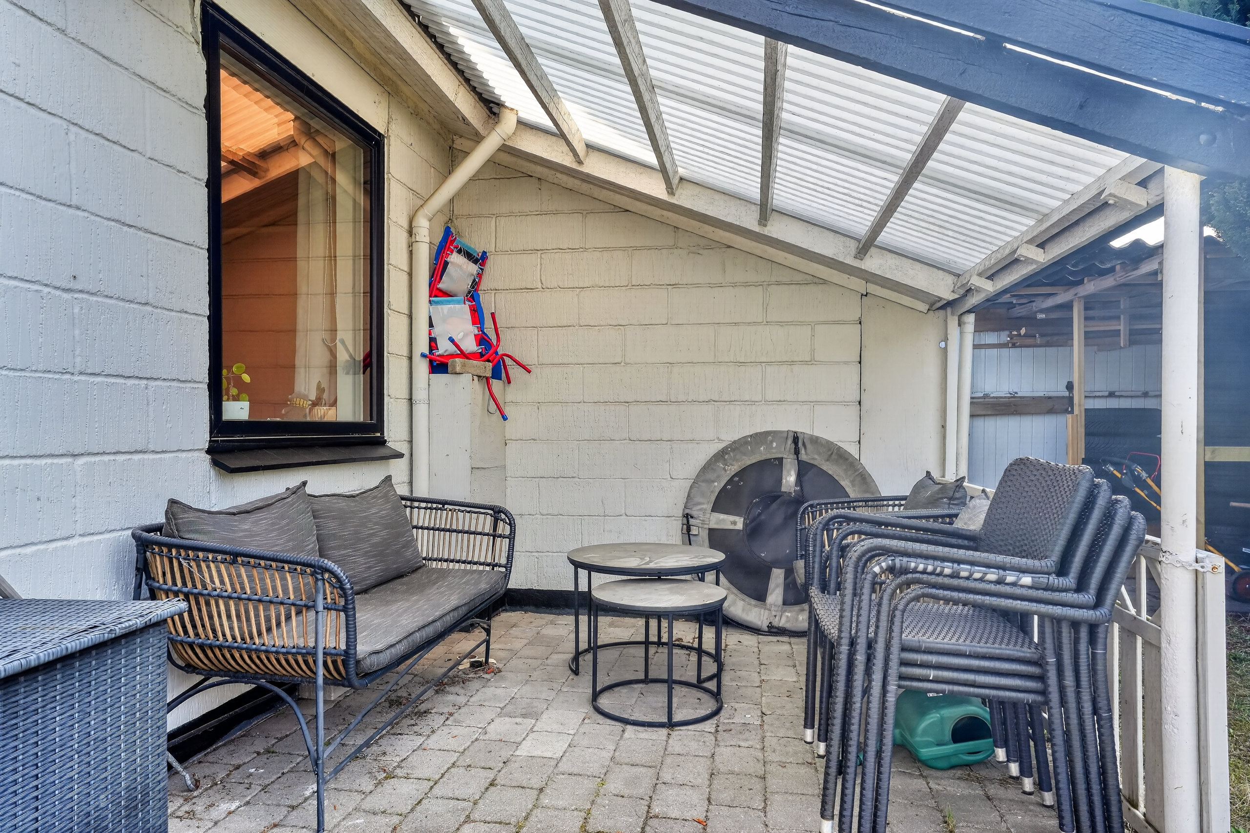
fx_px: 799
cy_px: 416
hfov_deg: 76.1
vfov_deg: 55.1
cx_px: 625
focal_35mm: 23
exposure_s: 1/30
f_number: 8
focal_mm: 23
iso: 400
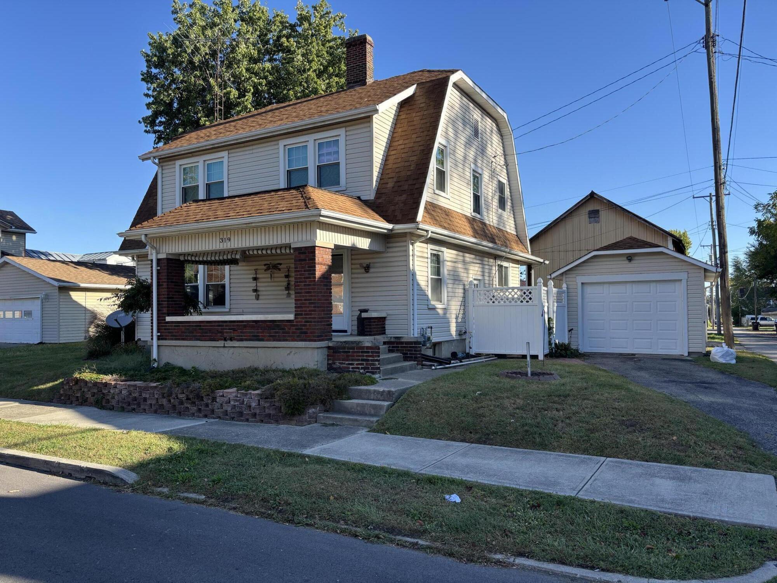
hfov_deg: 67.3
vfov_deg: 53.1
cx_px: 388
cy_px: 292
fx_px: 584
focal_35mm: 26
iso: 50
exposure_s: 1/1328
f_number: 1.6
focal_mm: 5.96
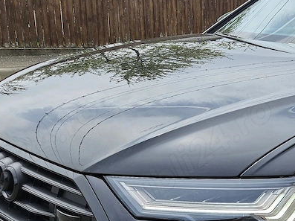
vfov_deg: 24.8
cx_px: 278
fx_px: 494
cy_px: 174
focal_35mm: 58
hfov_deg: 31.4
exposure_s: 1/1145
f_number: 1.8
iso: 25
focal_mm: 5.4
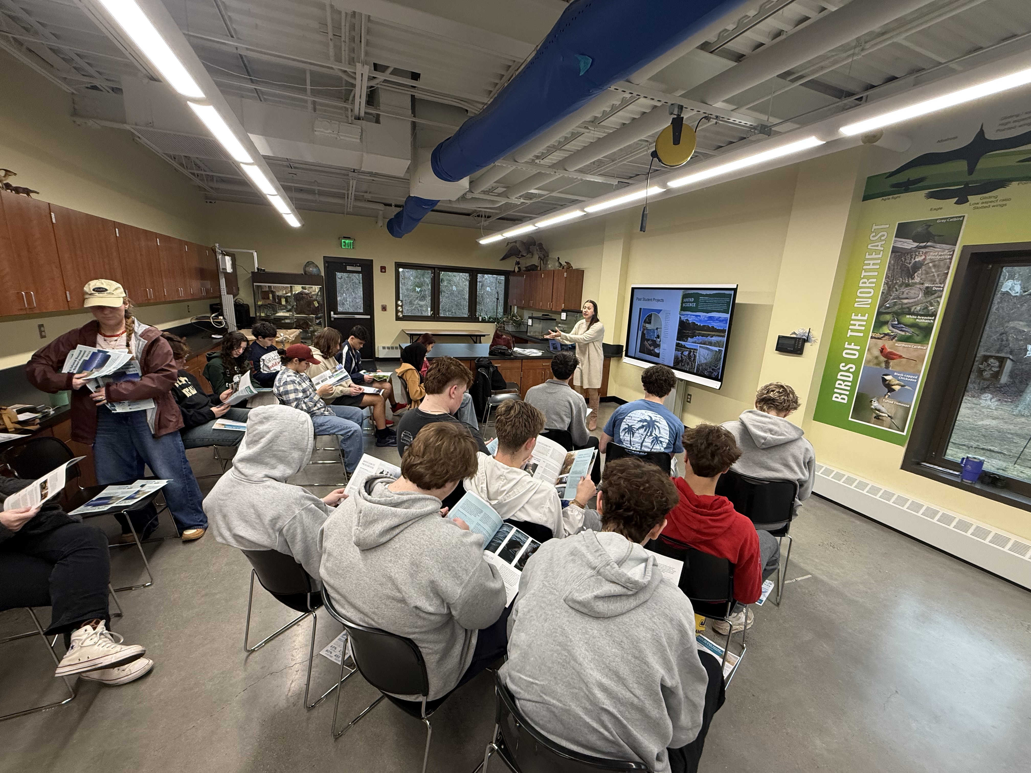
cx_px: 516
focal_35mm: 14
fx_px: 417
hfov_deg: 102.1
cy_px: 386
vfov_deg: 85.7
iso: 200
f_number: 2.2
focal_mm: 2.22
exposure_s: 1/120
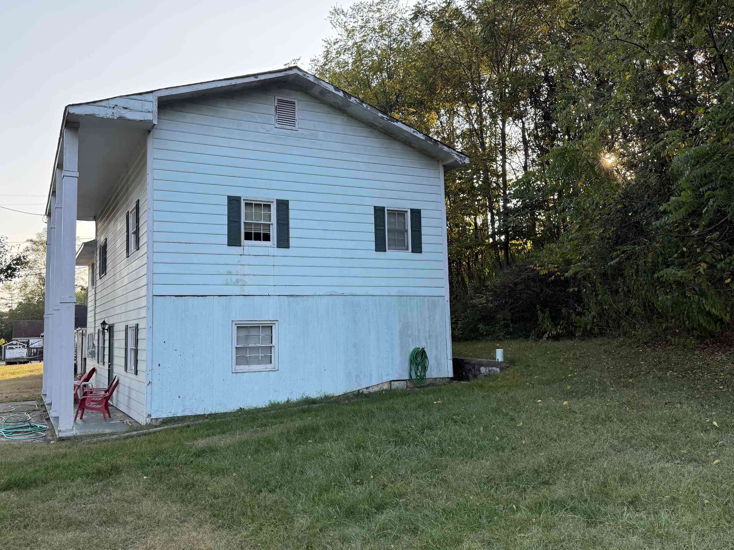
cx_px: 327
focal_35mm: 30
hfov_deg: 59.8
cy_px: 269
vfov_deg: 46.8
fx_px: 636
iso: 100
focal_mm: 6.76
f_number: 1.78
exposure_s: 1/813
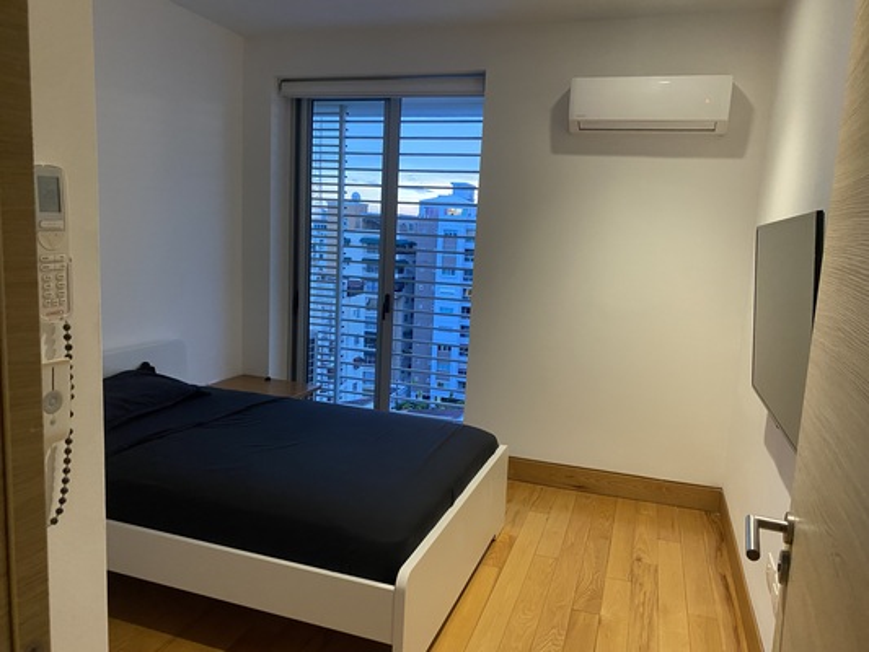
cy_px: 326
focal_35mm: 26
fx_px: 653
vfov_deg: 53.1
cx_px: 434
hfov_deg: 67.3
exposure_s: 1/60
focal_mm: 4.25
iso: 400
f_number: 1.8
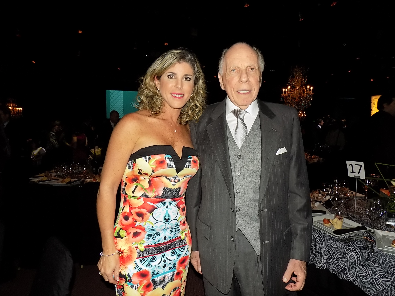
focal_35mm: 23
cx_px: 198
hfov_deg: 73.9
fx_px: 262
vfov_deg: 58.9
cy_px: 148
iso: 200
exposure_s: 1/30
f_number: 3.1
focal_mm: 4
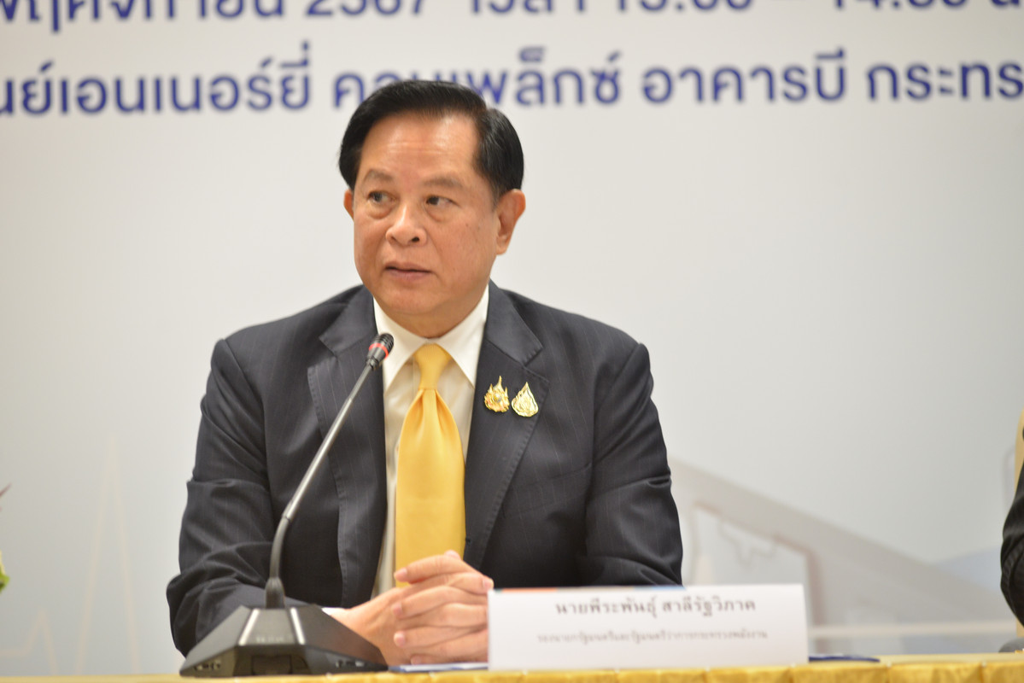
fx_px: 4836
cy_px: 342
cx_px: 512
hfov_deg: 12.1
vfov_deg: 8.1
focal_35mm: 170
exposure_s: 1/125
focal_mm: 170
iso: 2000
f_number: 4
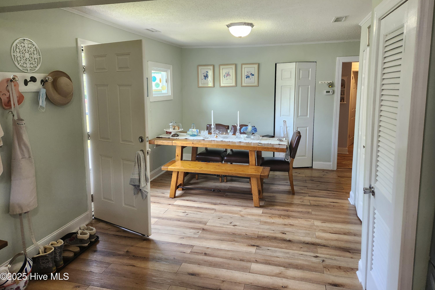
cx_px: 217
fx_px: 290
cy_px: 128
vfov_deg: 53.0
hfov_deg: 73.7
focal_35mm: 24
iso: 250
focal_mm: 5.4
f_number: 1.8
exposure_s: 1/120
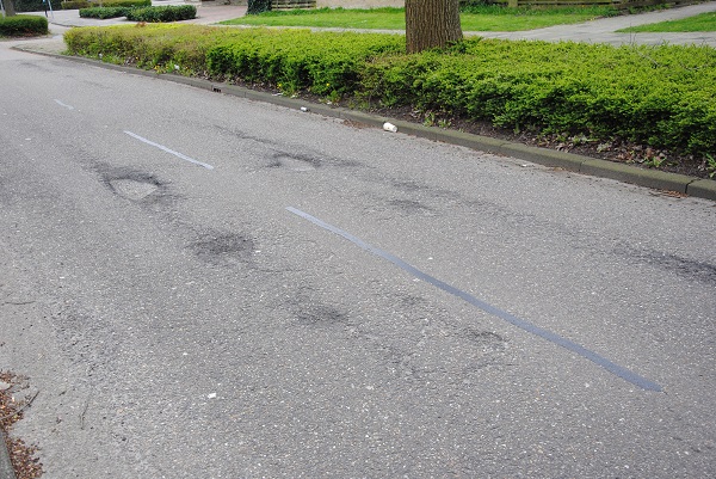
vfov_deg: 34.3
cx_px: 358
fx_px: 776
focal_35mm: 39
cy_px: 240
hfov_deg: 49.5
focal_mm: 26
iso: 200
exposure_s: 1/125
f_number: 5.6
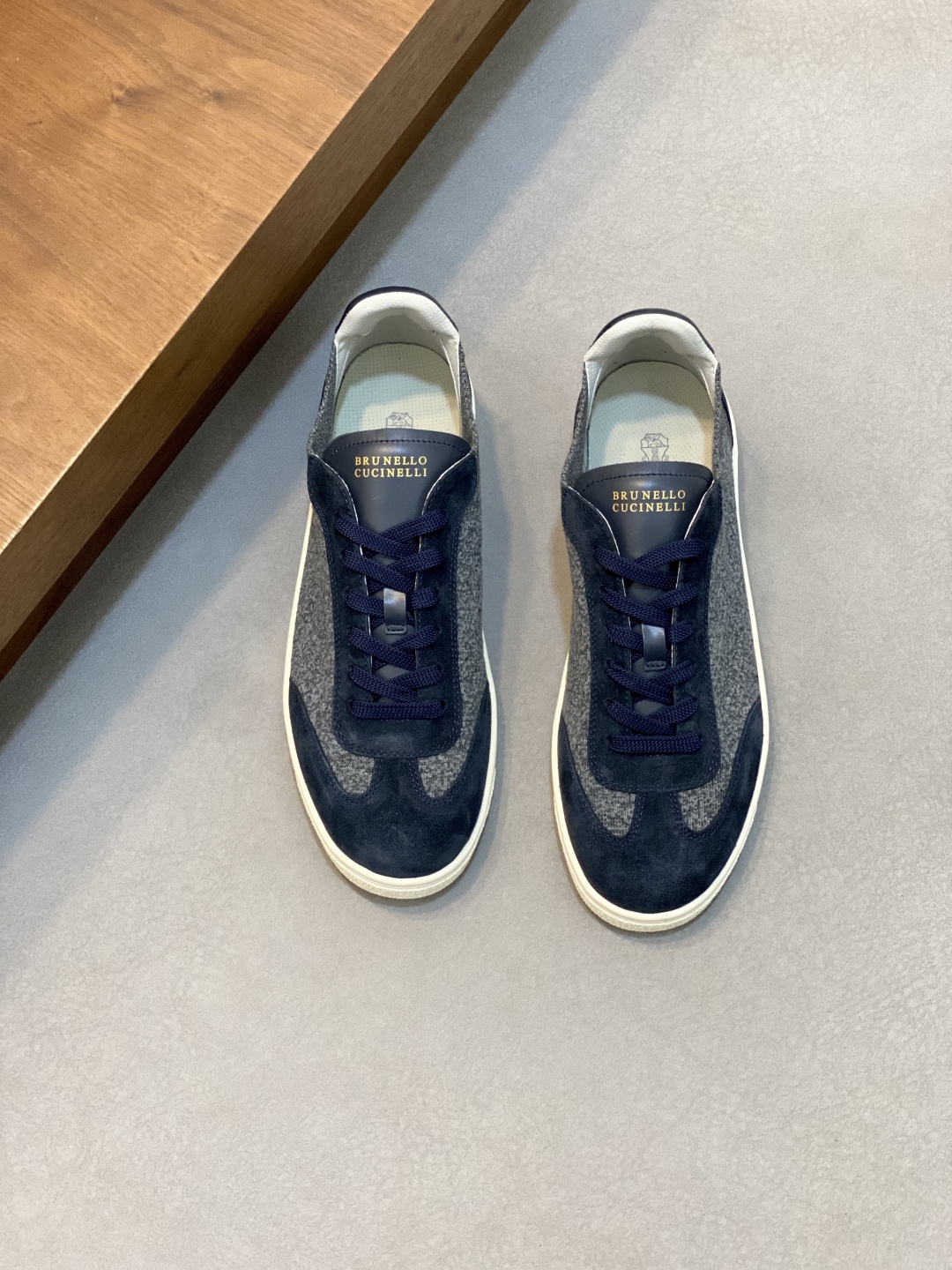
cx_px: 476
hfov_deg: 28.0
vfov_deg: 36.8
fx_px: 1907
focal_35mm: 52
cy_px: 635
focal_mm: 6
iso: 200
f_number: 2
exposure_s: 1/100
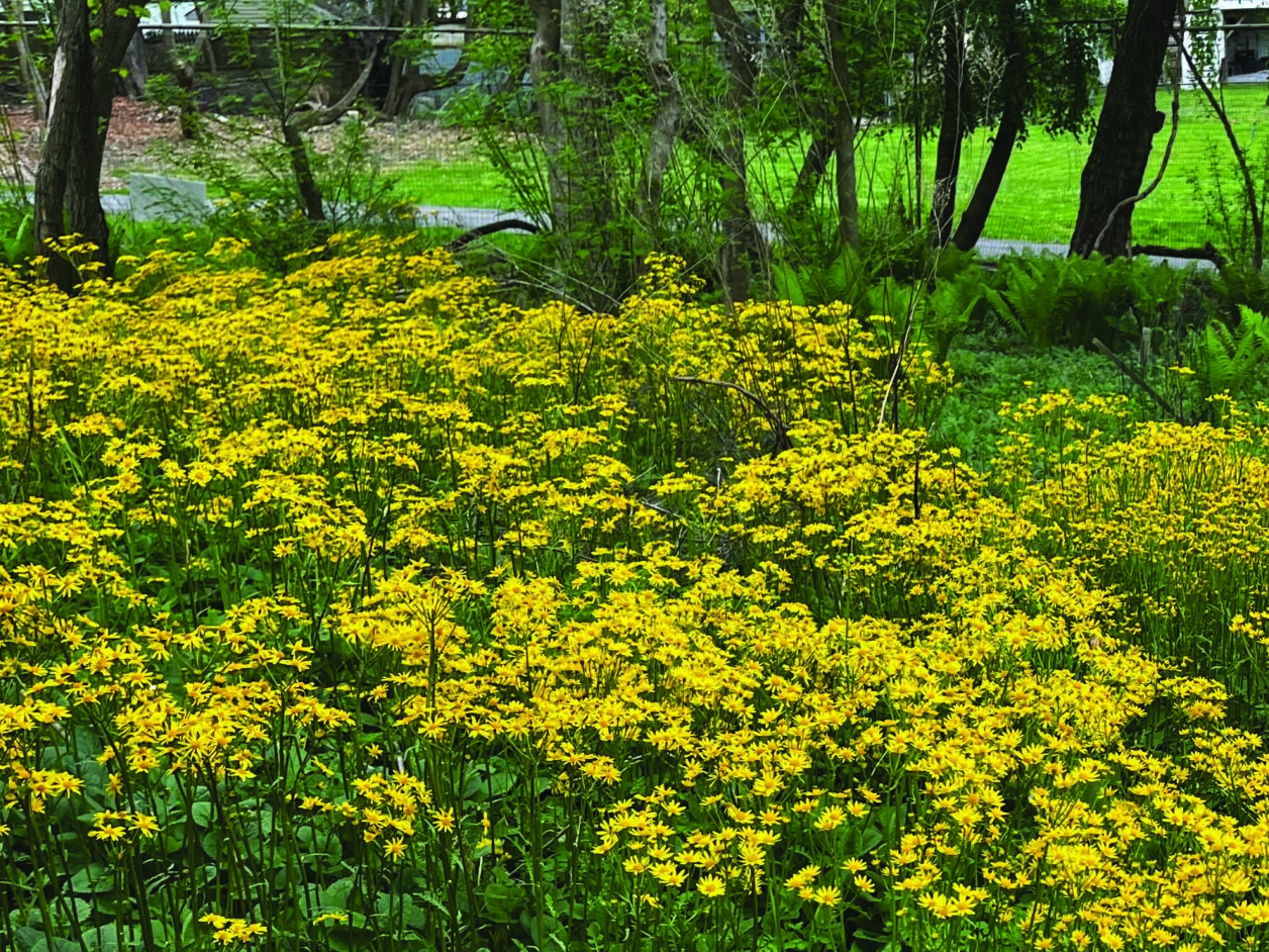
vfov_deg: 27.3
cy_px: 654
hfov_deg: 33.4
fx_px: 1943
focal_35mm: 53
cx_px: 1235
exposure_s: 1/705
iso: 50
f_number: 1.6
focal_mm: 5.1
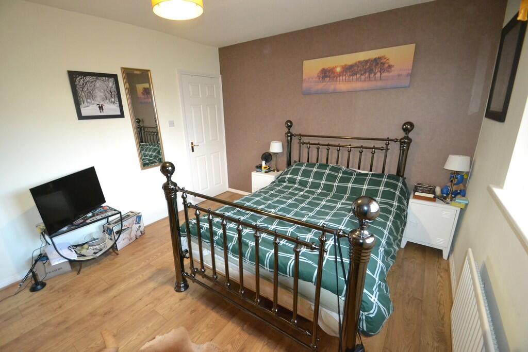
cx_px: 264
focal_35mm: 15
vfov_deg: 77.3
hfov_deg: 100.4
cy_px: 176
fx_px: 220
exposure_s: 1/60
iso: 3200
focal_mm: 10
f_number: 3.5
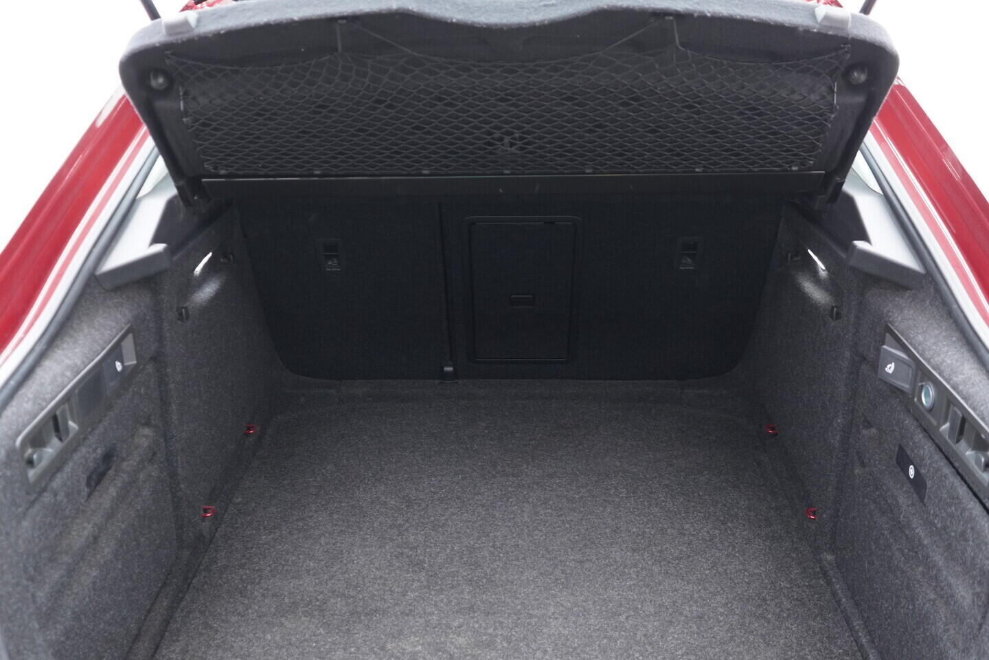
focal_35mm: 36
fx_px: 989
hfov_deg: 53.1
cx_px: 494
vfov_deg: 36.9
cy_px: 330
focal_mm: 24
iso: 1000
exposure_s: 1/40
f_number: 2.8
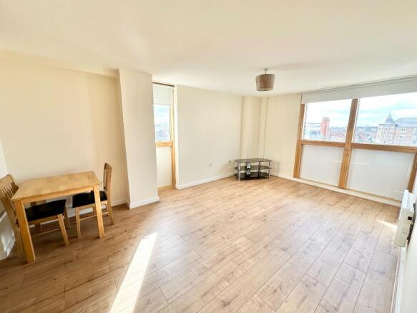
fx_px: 169
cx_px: 208
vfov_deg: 85.7
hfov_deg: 102.1
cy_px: 156
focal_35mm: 14
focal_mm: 2.22
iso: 40
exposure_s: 1/134
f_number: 2.2
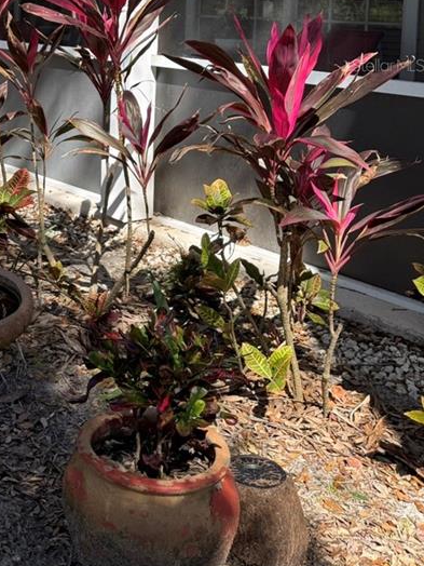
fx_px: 898
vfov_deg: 33.3
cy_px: 65
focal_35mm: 55
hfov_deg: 24.5
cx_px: -57
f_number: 1.78
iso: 80
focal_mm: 6.76
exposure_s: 1/593
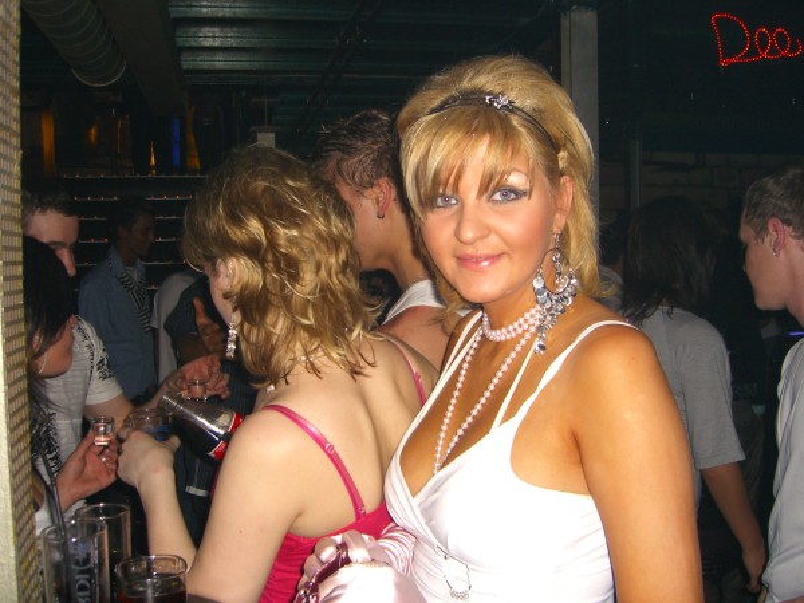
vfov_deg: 37.7
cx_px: 402
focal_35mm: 38
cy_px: 302
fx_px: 883
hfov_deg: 49.0
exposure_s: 1/60
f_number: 2.8
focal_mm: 7.9
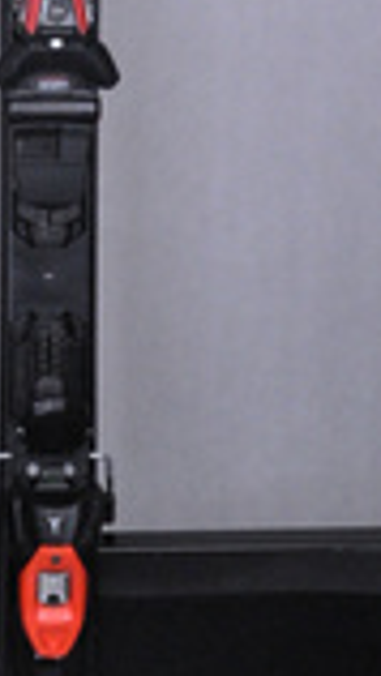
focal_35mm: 125
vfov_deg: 16.9
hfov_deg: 9.6
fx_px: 2243
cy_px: 77
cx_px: -45
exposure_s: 1/125
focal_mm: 28
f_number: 9.5
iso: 3200
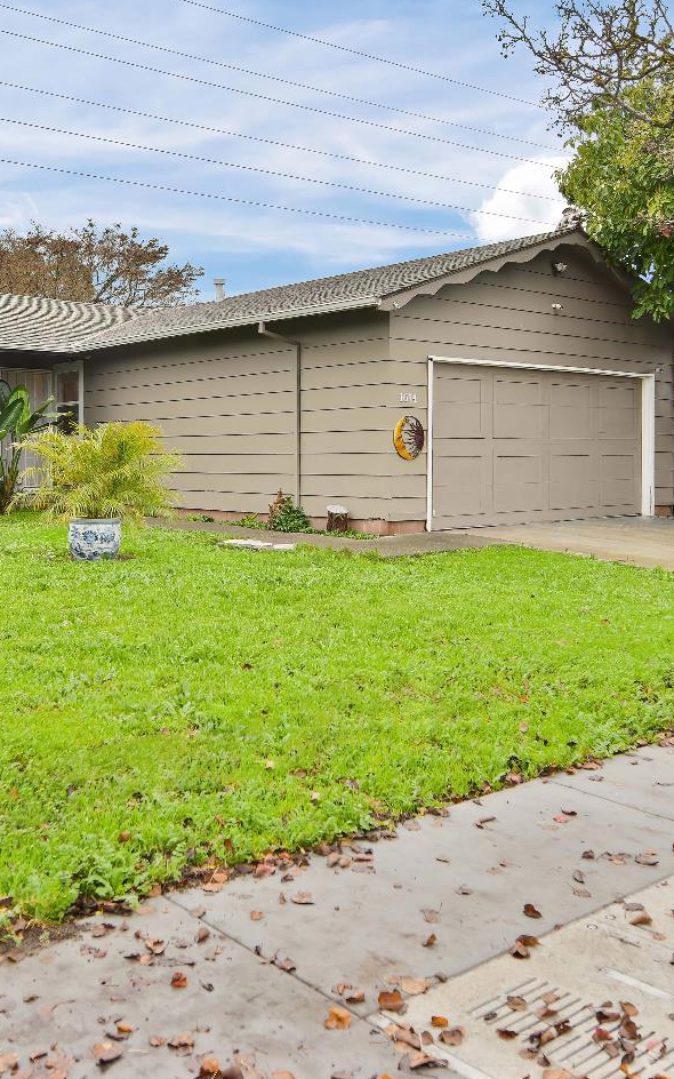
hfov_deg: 37.2
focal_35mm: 34
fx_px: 999
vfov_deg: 56.7
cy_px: 514
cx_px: 275
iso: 100
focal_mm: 14
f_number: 5
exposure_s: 1/100
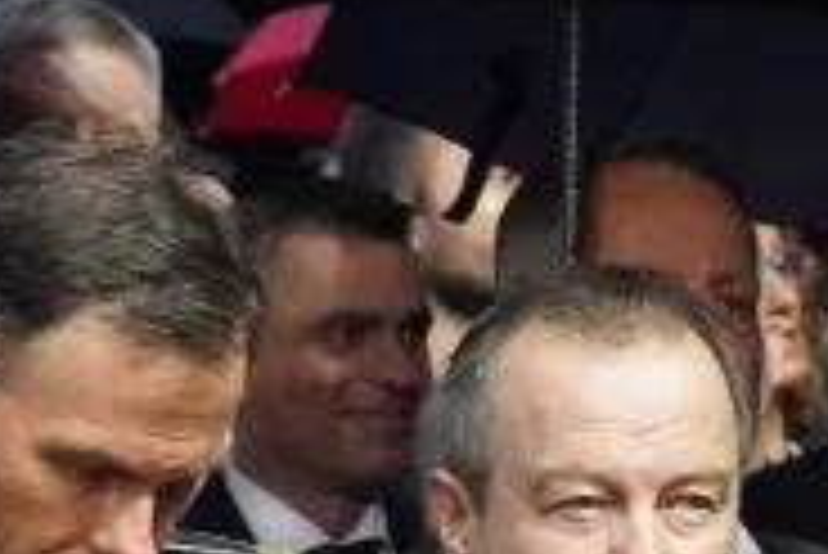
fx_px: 8355
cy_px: 730
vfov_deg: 3.8
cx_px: -50
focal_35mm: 363
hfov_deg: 5.7
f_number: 4
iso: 6400
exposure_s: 1/640
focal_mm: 59
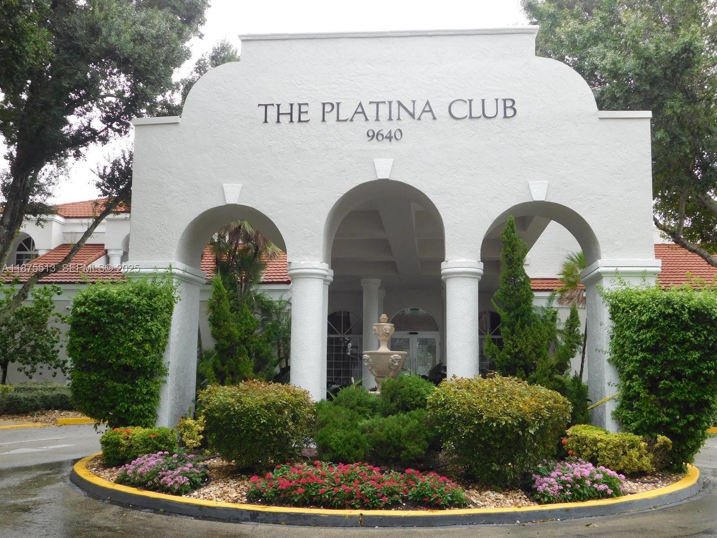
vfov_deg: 36.0
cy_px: 269
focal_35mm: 40
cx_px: 358
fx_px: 829
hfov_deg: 46.8
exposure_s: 1/200
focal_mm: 7.1
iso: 125
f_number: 3.6
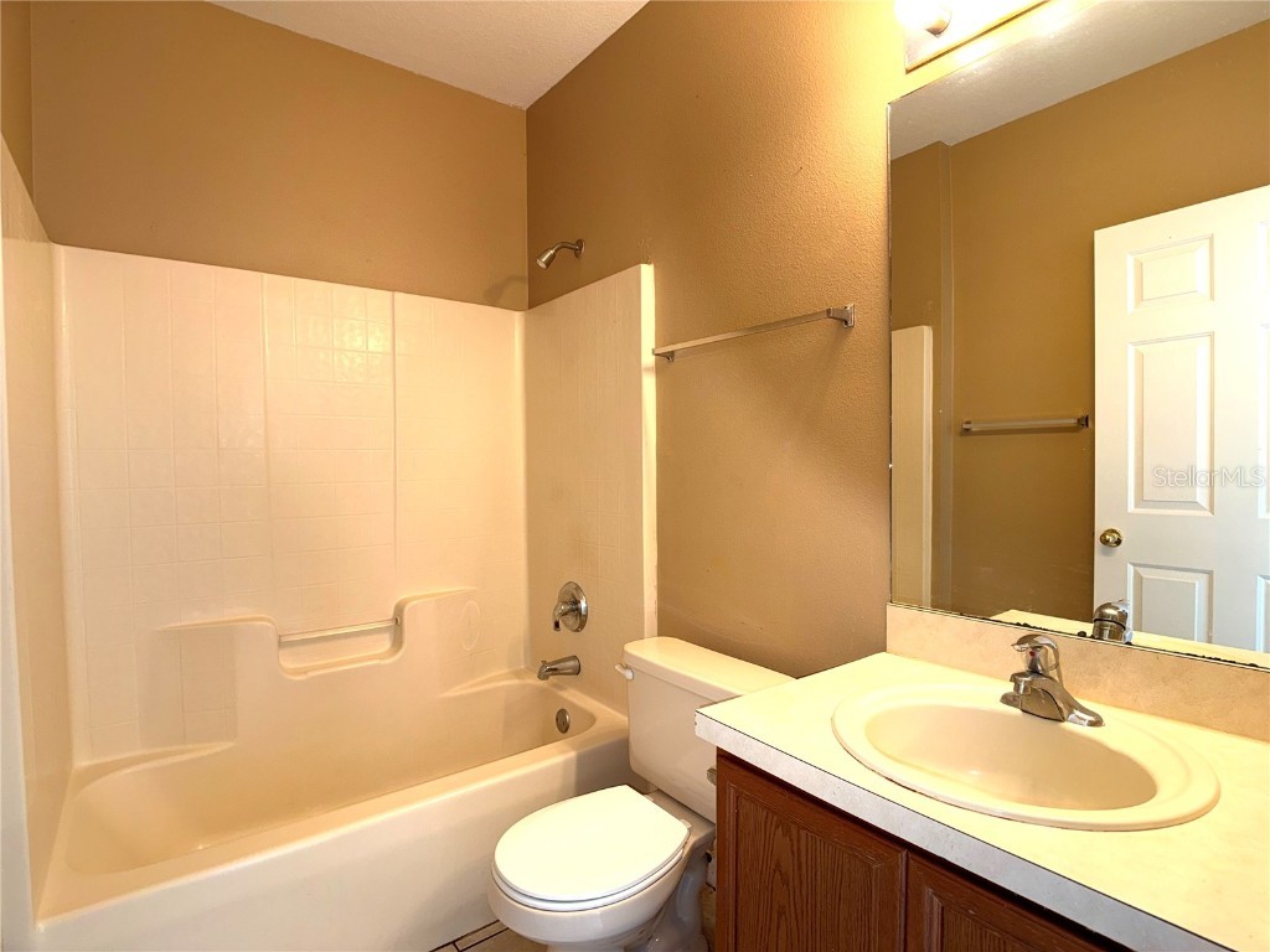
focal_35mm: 24
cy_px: 476
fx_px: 881
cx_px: 635
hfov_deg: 71.6
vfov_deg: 56.8
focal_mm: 6.76
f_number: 1.78
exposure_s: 1/29
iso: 64
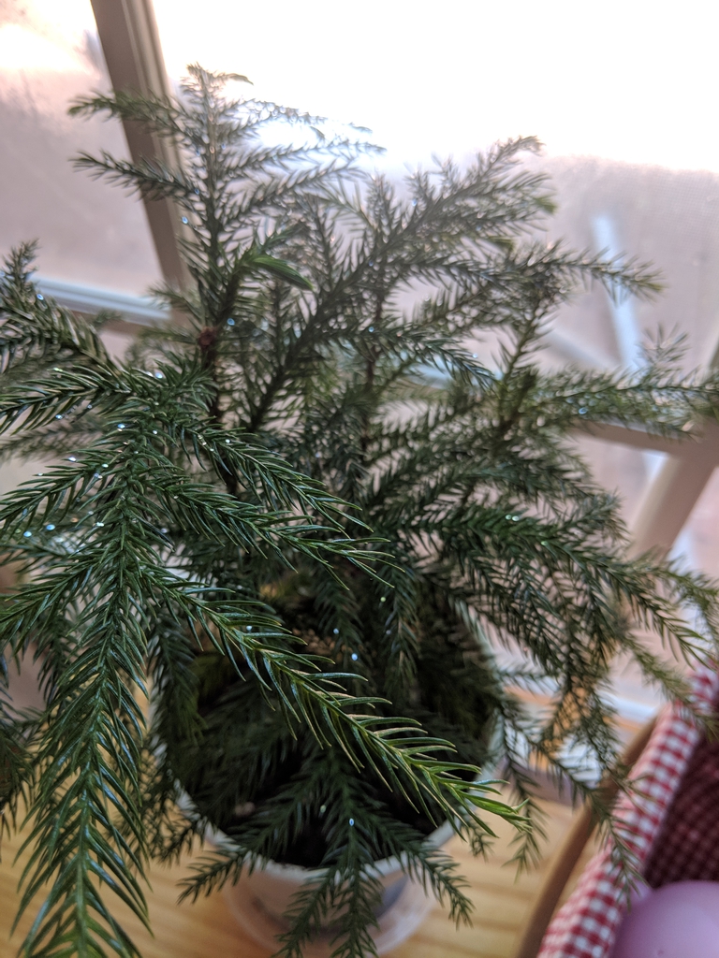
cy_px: 479
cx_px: 360
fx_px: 748
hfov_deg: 51.4
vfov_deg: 65.3
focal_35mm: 27
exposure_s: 1/125
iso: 77
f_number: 1.8
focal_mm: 4.44
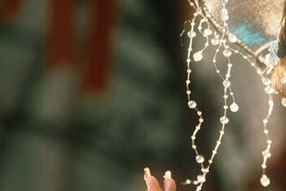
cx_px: 429
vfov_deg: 2.5
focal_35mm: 544
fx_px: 4321
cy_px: 170
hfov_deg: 3.8
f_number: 2.8
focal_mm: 160
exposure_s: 1/500
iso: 320
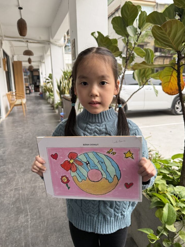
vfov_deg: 69.4
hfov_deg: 54.9
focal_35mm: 25
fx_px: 178
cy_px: 119
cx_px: 95
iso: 100
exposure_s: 1/1060
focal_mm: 6.76
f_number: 1.78
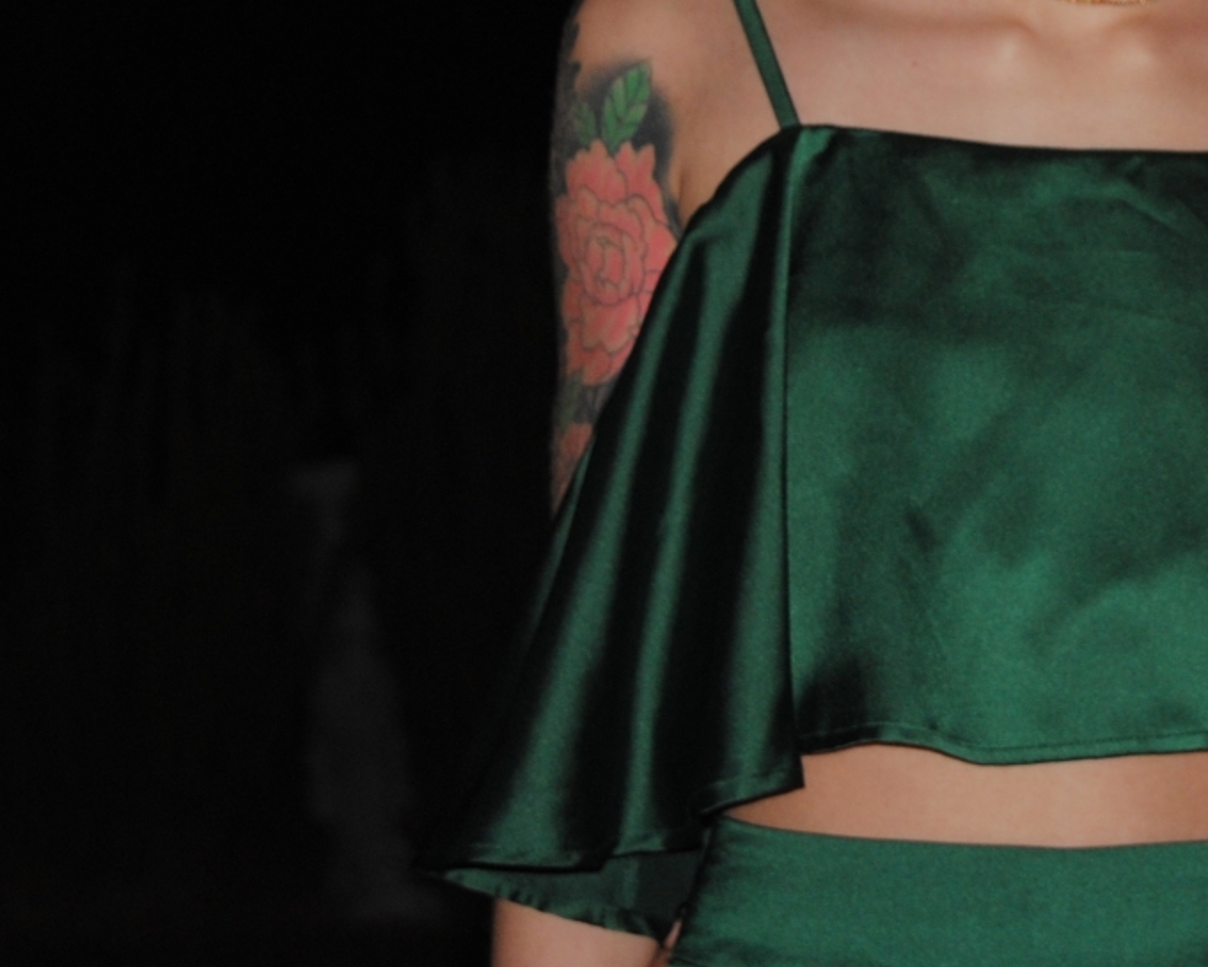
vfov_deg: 8.5
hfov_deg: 10.6
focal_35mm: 180
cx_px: 1373
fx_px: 6448
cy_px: -27
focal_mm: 45
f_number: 5
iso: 200
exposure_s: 1/60
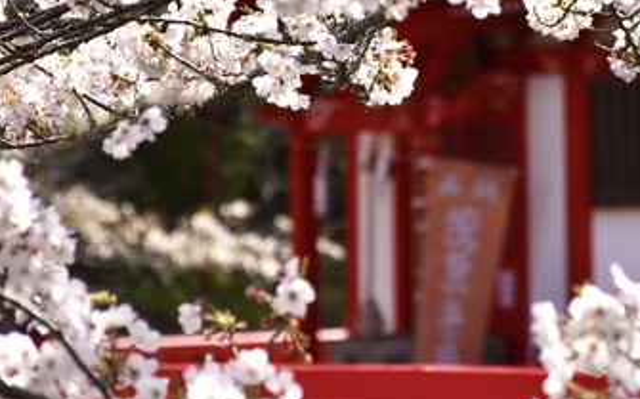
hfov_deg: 5.6
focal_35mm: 372
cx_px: 424
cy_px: 32
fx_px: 6485
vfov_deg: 3.5
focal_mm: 116
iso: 100
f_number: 5.6
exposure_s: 1/640
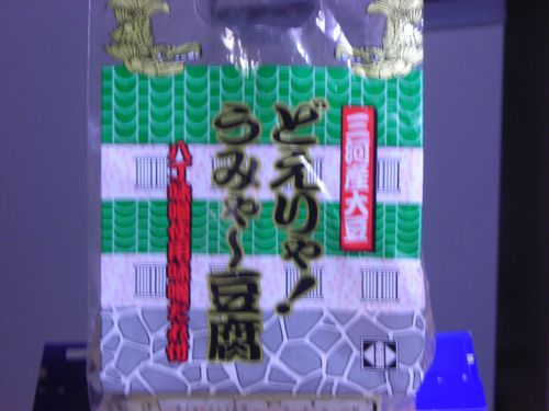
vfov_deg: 12.8
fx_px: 1840
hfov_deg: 17.0
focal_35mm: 116
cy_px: 206
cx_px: 274
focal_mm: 19.2
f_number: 5.3
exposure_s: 1/3.8
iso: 200
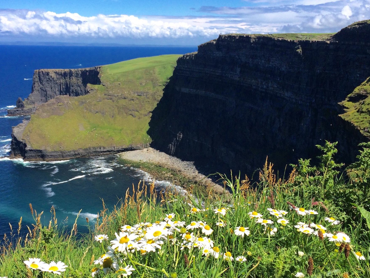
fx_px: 438
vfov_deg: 35.1
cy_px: 154
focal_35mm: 41
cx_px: 159
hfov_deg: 45.7
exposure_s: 1/2564
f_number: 2.2
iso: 32
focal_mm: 4.15
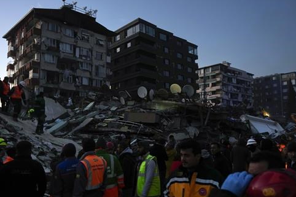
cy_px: 108
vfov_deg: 42.3
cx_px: 141
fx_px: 255
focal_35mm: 31
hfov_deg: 60.3
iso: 640
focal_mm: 23
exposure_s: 1/40
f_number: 3.2
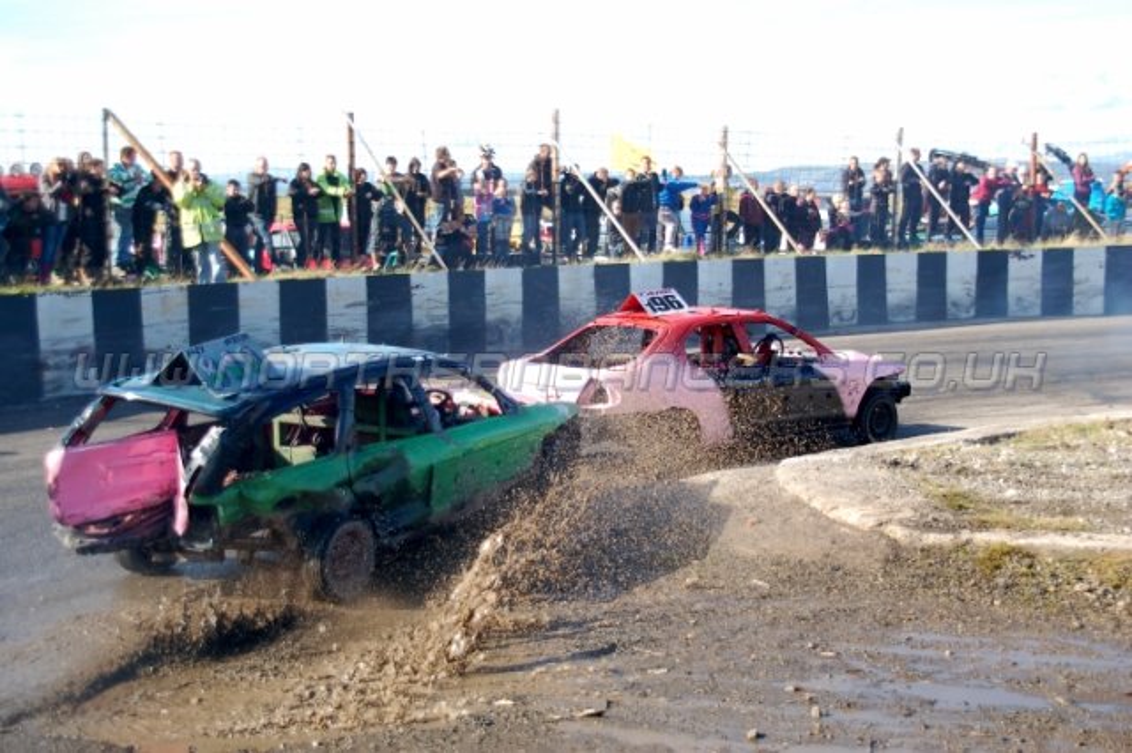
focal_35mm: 51
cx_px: 566
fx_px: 1603
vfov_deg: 26.5
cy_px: 376
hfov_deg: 38.9
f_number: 4.5
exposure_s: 1/640
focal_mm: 34
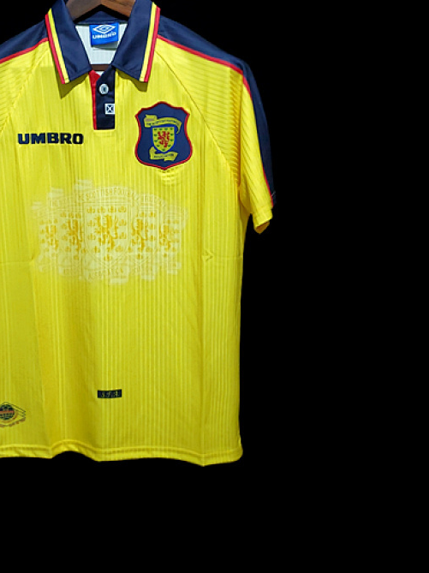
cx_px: 111
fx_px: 695
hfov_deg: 33.7
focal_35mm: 42
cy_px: 203
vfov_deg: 44.3
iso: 200
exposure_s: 1/30
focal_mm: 4.3
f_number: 1.5
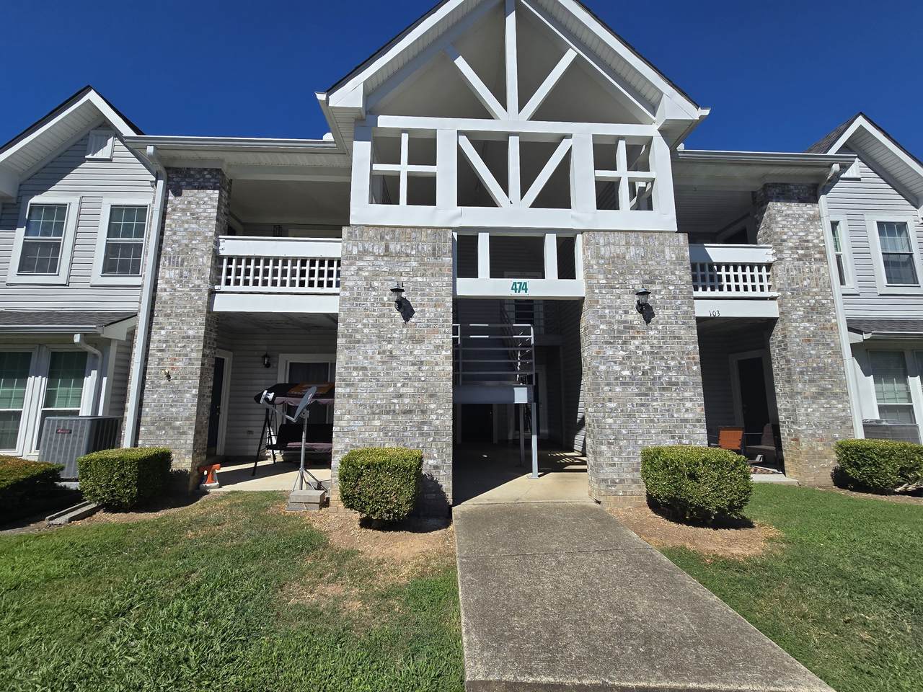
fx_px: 347
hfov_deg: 106.2
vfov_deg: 89.9
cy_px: 346
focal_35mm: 13
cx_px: 462
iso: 50
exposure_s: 1/3151
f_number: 2.2
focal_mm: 2.2
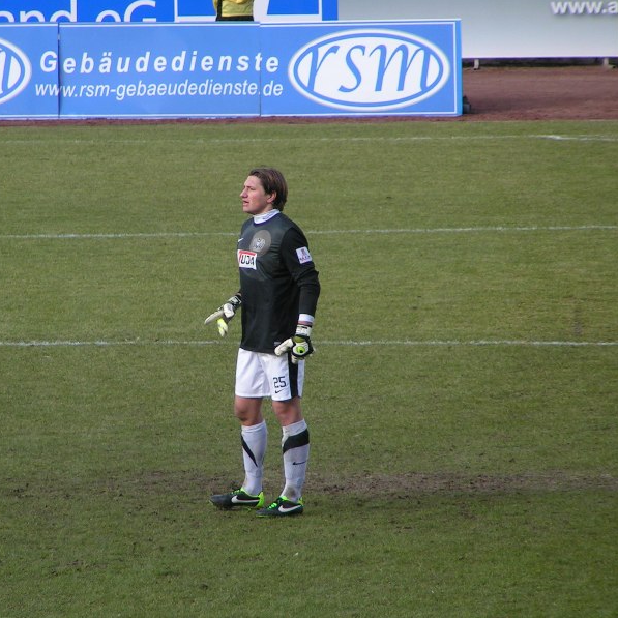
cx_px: 223
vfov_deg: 3.9
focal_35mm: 450
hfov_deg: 3.9
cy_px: 308
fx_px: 9089
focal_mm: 58
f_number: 3.5
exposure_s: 1/400
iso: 64
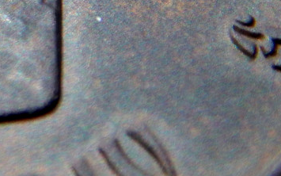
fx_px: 1685
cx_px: -114
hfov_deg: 9.3
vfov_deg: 5.9
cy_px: -77
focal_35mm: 220
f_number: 4.1
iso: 125
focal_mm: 12.3
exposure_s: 1/800
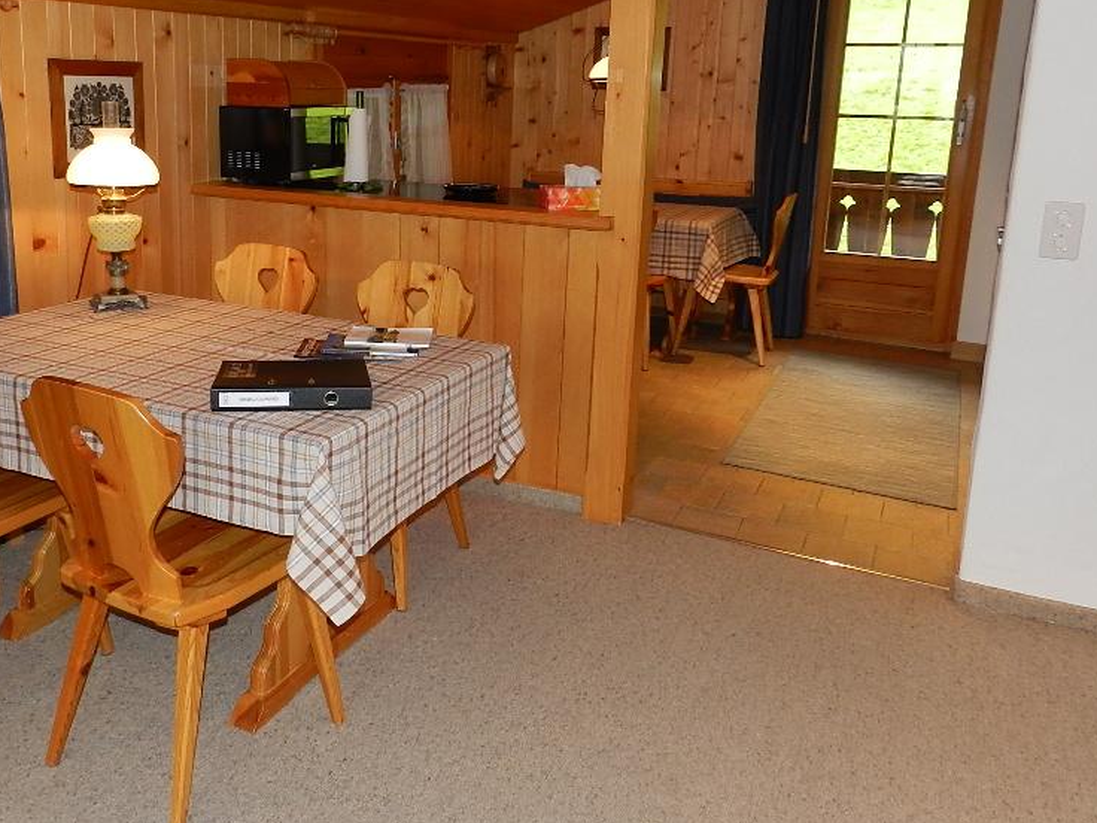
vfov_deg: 43.7
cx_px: 425
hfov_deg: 56.3
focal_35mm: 32
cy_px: 292
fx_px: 1014
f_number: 3.4
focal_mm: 4
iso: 200
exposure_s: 1/30
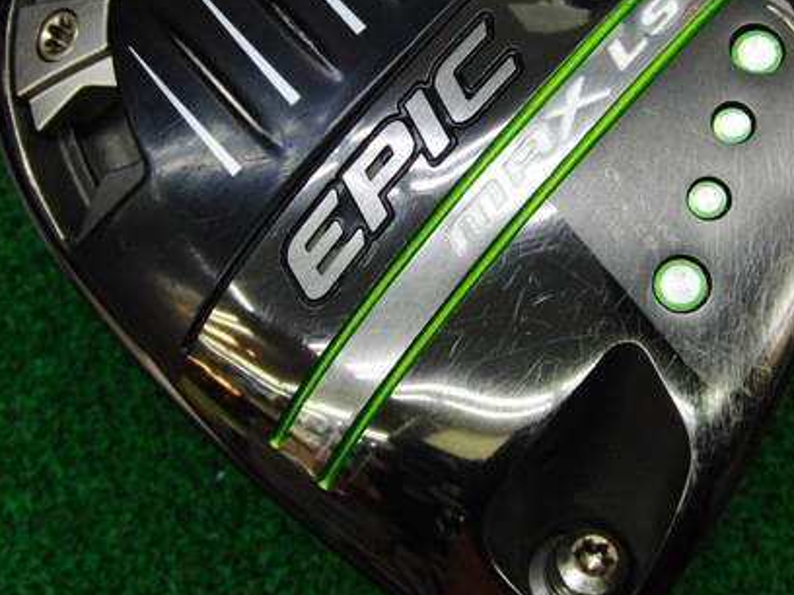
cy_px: 179
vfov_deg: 25.0
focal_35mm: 58
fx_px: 1330
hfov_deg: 33.1
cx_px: 481
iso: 320
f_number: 3.6
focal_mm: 6.42
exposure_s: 1/80
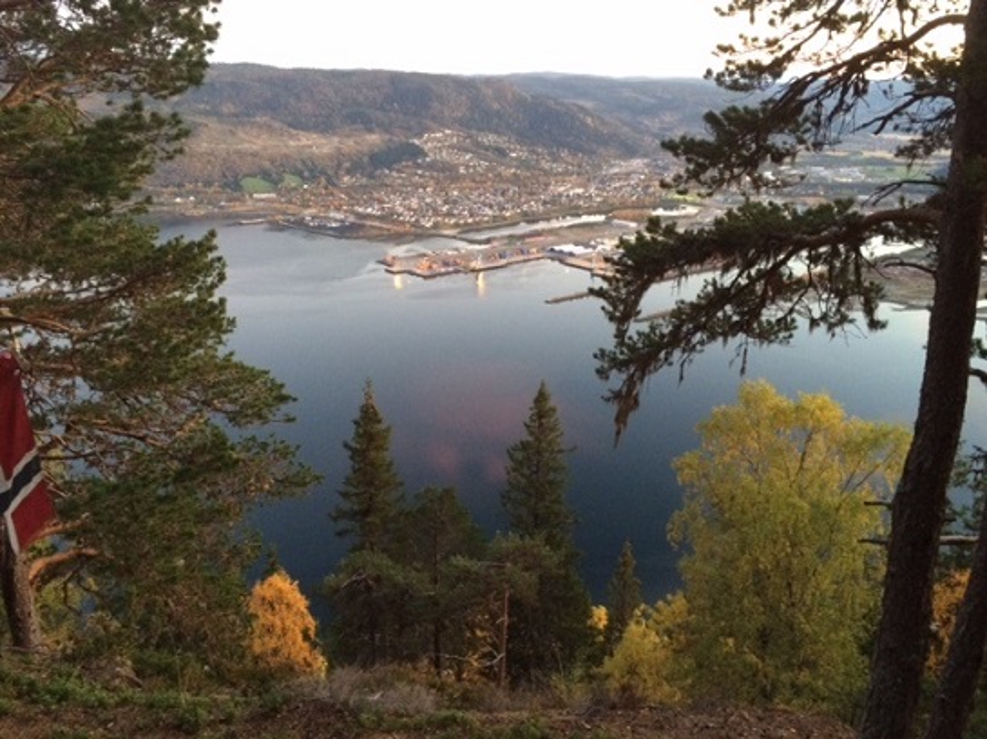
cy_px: 370
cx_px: 494
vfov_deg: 48.2
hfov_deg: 61.7
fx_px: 826
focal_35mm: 29
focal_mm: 4.15
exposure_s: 1/20
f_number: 2.2
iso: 250
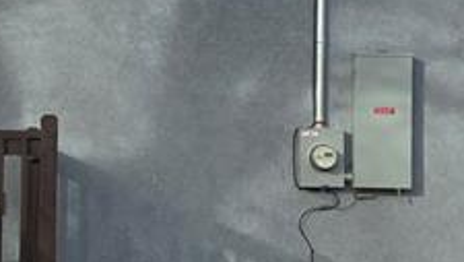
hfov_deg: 18.4
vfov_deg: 10.7
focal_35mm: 114
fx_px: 1404
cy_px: 139
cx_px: 19
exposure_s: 1/3707
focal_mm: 6.3
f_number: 1.7
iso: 80
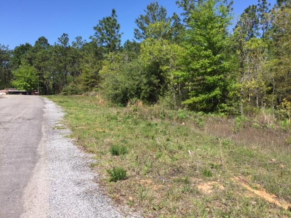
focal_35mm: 29
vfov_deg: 48.2
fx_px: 244
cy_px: 109
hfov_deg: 61.7
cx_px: 146
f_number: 2.2
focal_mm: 4.15
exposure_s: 1/1721
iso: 32
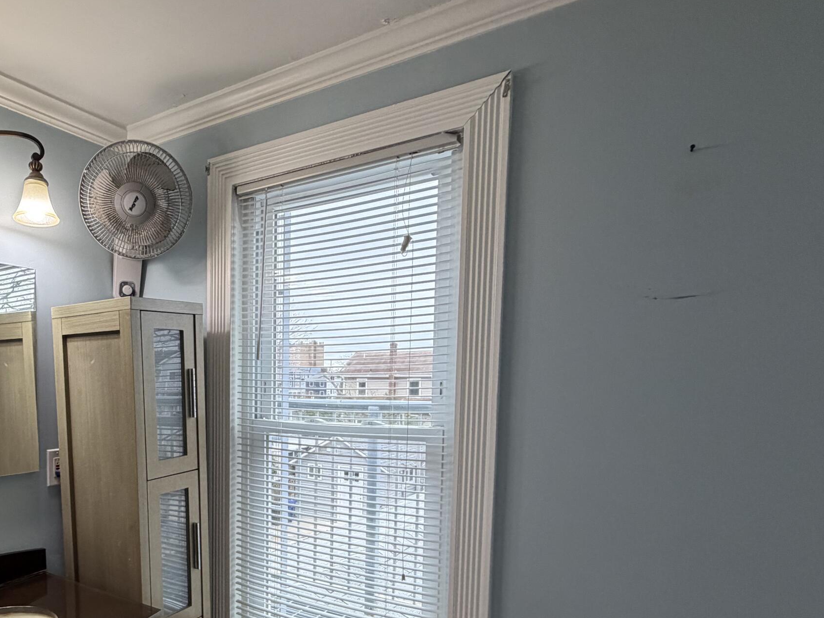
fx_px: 595
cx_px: 216
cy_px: 429
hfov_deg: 65.6
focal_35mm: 25
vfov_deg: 53.4
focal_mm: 2.22
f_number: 2.2
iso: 200
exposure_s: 1/120
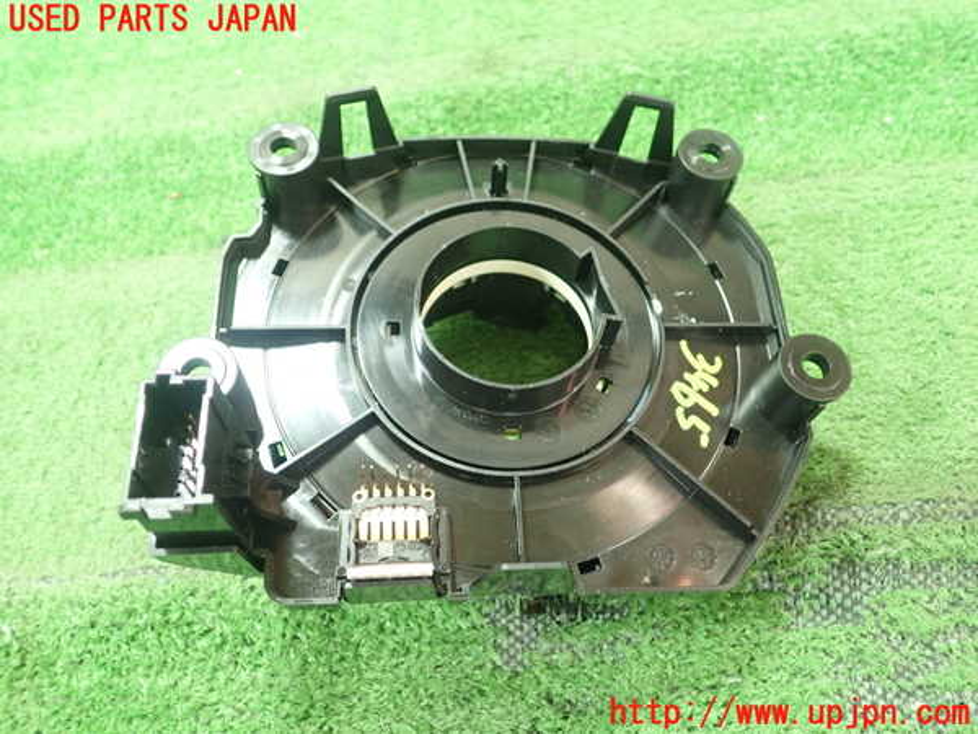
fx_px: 848
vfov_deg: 46.8
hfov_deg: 60.0
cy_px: 367
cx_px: 489
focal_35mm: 30
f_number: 2.3
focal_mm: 5.5
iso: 800
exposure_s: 1/100
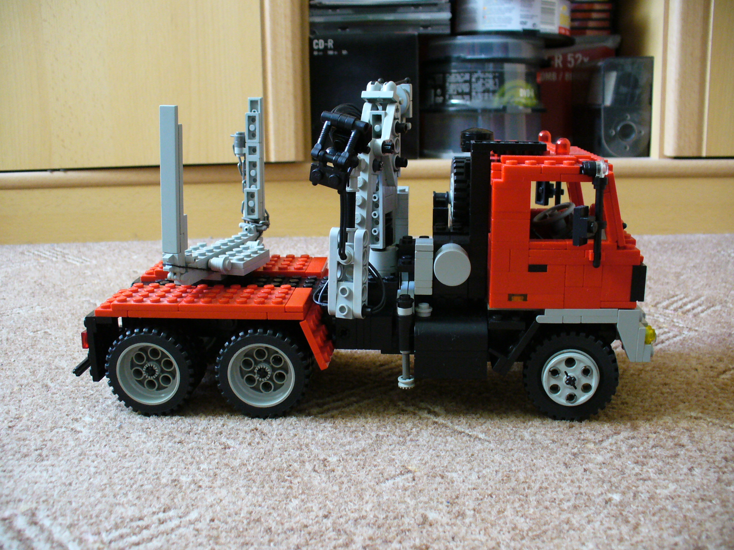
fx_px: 785
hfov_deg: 50.1
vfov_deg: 38.7
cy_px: 275
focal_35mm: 37
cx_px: 367
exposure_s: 1/15
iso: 200
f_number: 2.8
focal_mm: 6.1
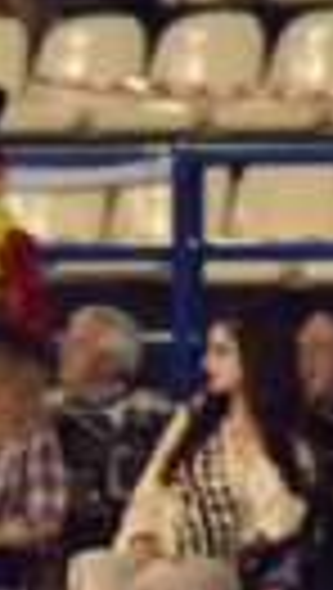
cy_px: 396
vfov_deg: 2.8
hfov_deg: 1.6
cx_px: -144
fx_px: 12231
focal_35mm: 782
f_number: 5
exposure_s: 1/100
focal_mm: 155
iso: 800
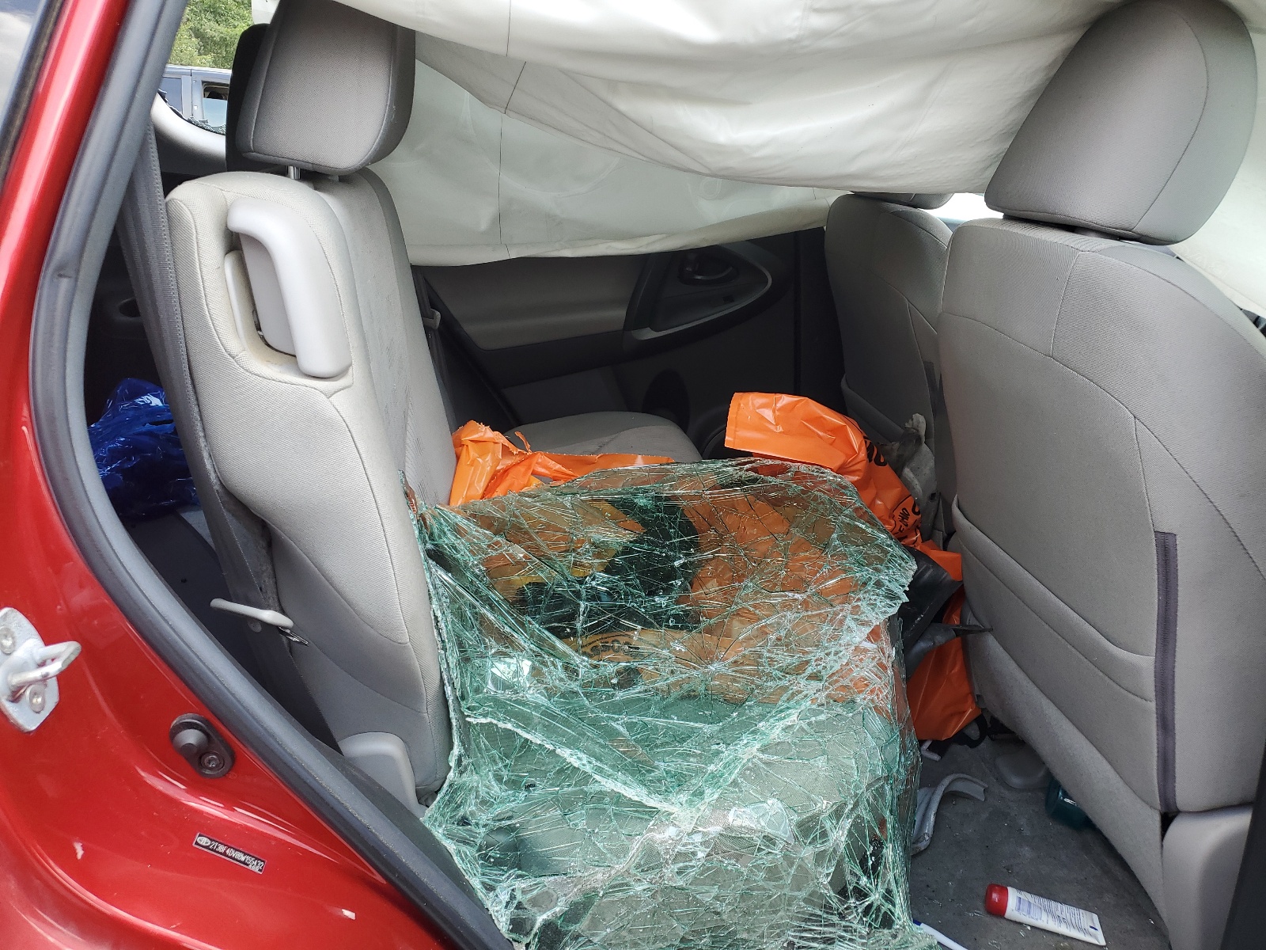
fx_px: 951
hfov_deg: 67.3
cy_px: 475
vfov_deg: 53.1
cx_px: 633
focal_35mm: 26
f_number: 1.5
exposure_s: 1/244
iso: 50
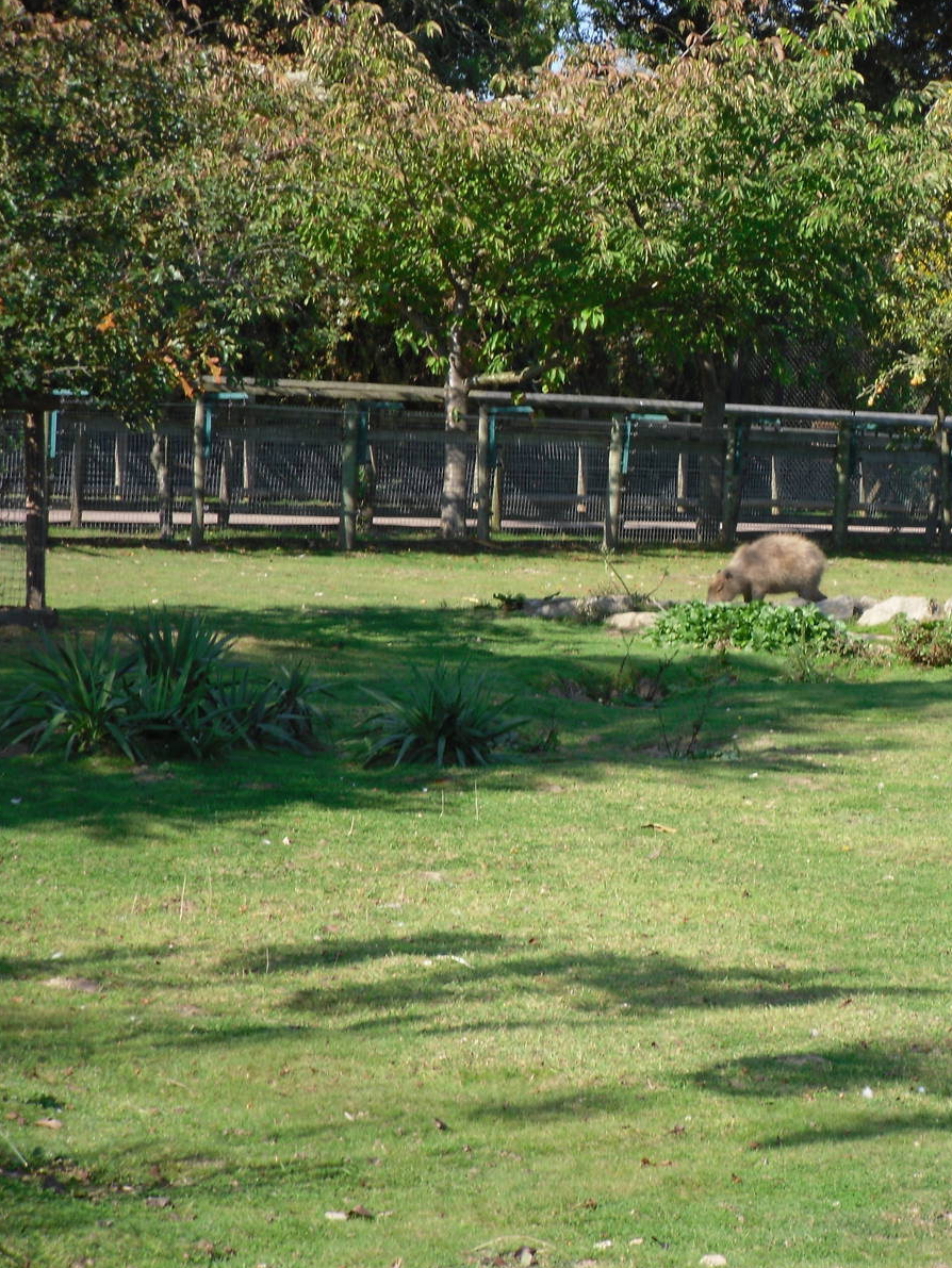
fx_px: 5168
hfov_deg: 10.5
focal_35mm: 141
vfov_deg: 14.0
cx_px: 793
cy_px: 632
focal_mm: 18.9
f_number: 5.6
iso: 80
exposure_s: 1/152
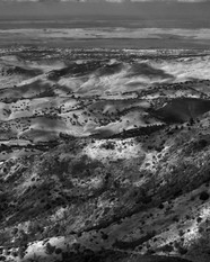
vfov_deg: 23.4
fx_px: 632
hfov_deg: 18.7
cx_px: 40
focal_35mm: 81
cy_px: 98
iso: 100
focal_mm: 21
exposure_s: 1/45
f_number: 16
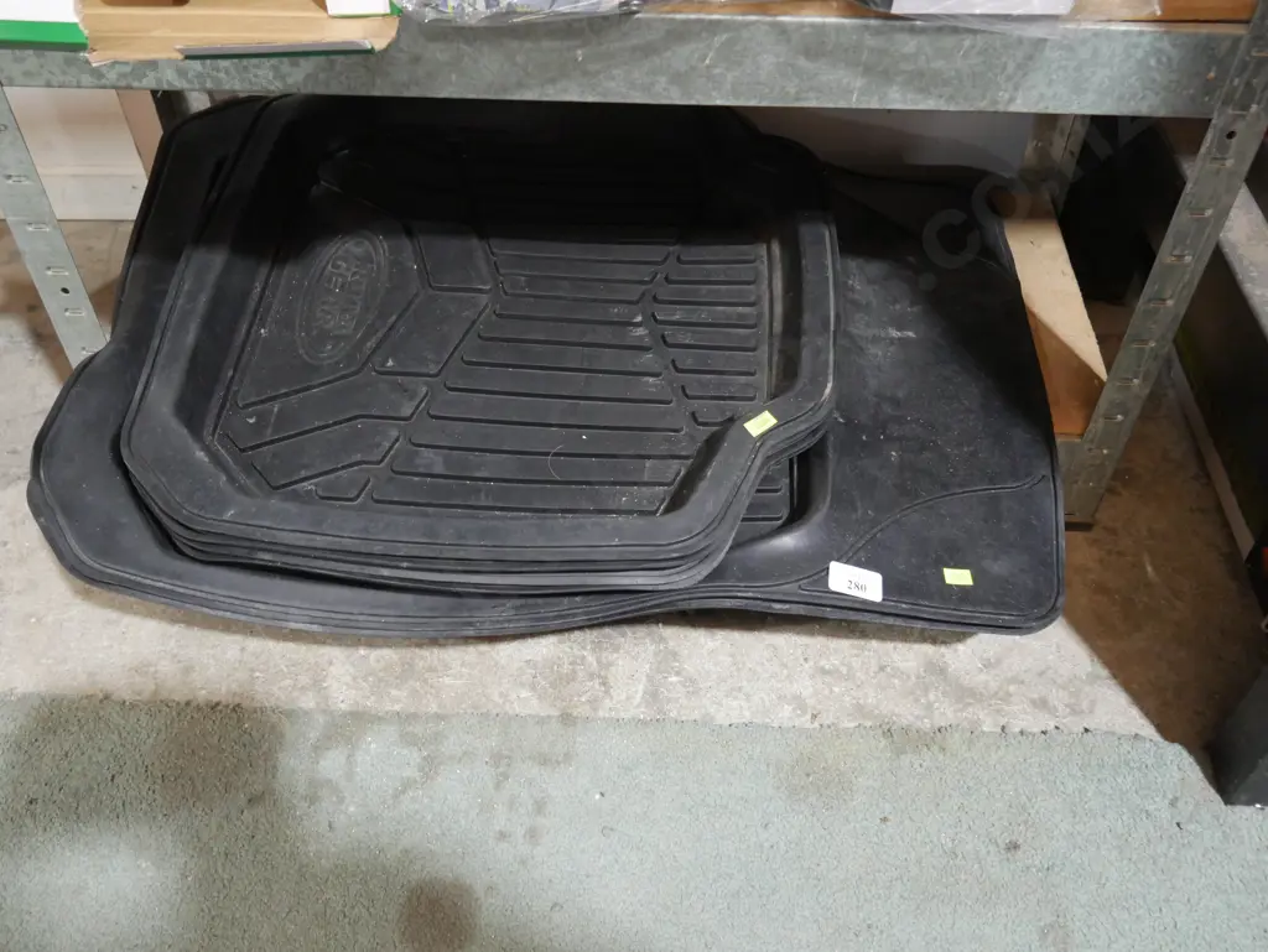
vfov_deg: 41.8
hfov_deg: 53.9
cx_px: 634
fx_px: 1246
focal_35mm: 34
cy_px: 476
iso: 1250
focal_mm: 17
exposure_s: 1/60
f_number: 4
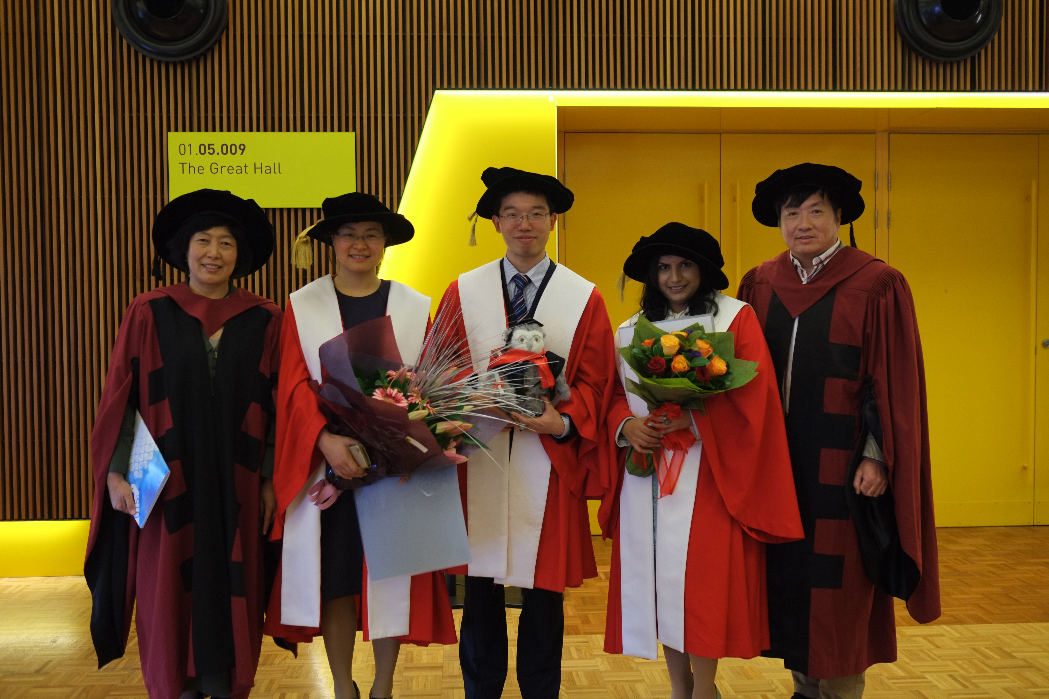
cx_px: 524
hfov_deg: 54.4
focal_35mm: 35
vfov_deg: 37.9
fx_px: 1020
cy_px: 350
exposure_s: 1/90
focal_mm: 23
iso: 800
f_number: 2
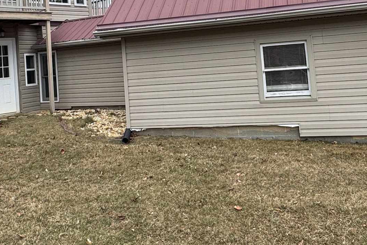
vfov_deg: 30.8
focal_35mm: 42
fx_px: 428
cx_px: 169
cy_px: 36
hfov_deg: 46.4
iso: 40
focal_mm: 2.22
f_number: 2.2
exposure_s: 1/529
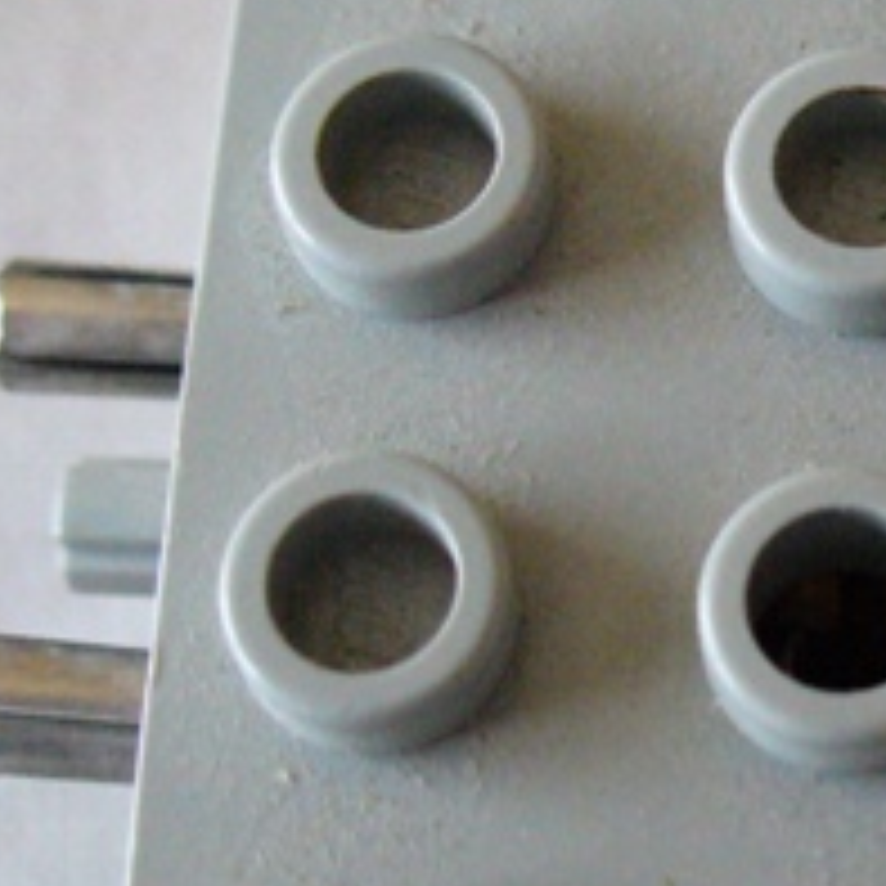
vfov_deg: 16.4
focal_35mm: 106
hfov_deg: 15.6
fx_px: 3070
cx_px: 1178
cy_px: 508
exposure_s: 1/400
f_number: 2.8
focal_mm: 6.1
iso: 400
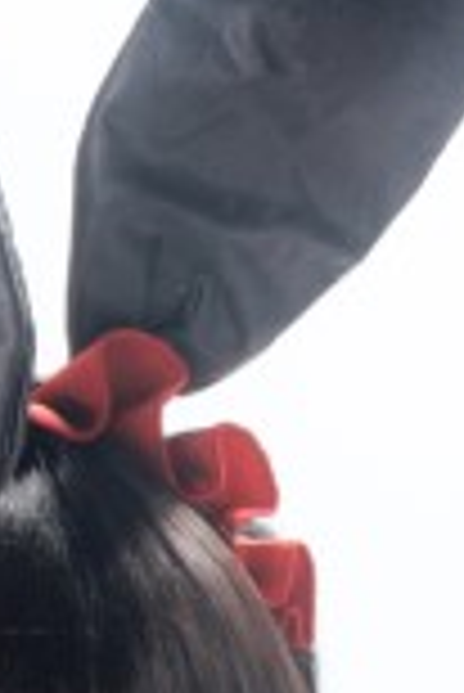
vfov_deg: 7.4
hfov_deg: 5.7
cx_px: 266
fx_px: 4649
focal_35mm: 241
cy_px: 2192
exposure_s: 1/125
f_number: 8
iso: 100
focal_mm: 33
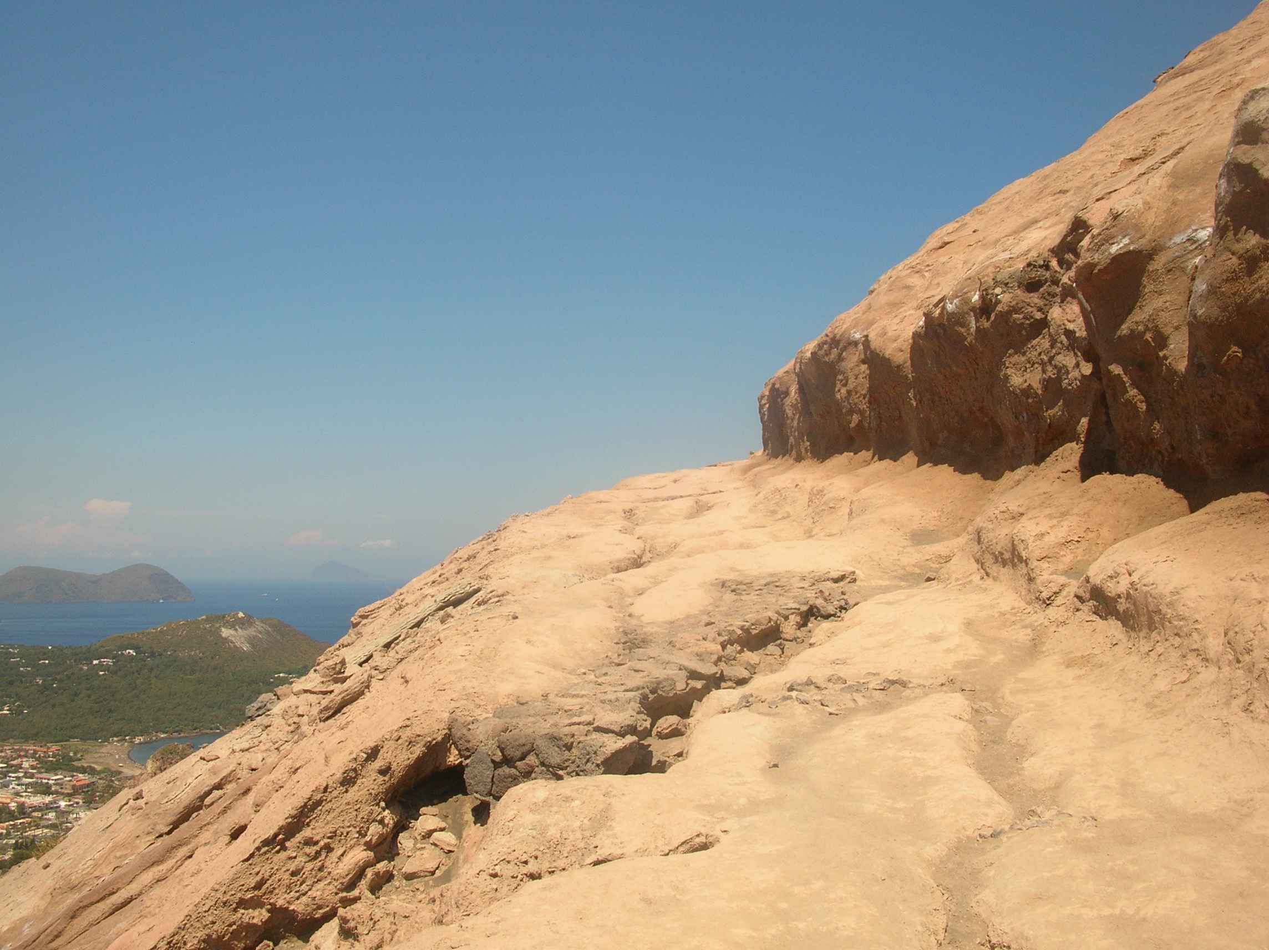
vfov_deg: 40.6
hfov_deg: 52.7
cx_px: 634
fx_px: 1282
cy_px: 475
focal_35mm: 35
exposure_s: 1/423
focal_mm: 5.8
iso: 50
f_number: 5.6
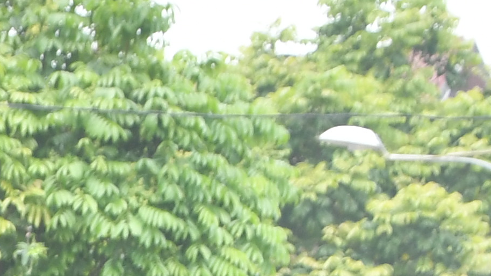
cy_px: 777
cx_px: -265
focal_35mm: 249
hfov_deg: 8.5
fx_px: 3242
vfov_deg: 4.7
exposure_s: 1/200
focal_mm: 26
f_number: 6.3
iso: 320
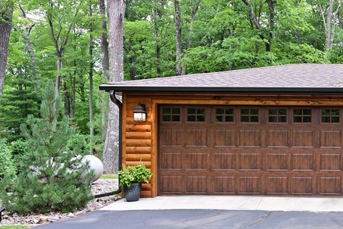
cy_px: 148
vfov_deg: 31.7
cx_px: 319
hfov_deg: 42.0
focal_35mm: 42
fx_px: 400
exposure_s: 1/40
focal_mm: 21.5
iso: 250
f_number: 5.6
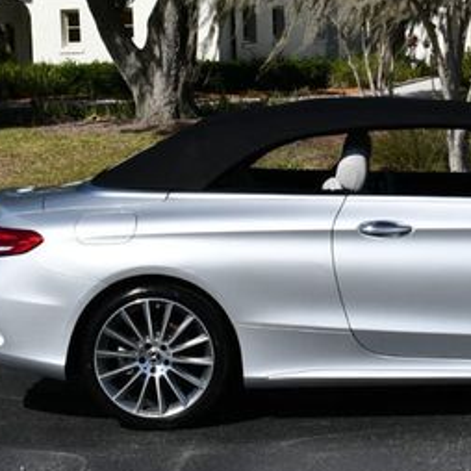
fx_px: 1586
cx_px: 447
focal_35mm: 103
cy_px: 123
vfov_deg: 16.8
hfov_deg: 16.6
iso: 100
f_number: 10
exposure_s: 1/400
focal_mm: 24
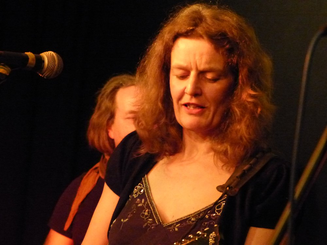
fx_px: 1757
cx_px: 164
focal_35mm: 186
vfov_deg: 8.0
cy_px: 122
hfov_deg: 10.6
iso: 2500
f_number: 2.8
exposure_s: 1/80
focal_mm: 33.5
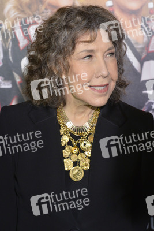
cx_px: 77
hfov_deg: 9.2
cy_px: 116
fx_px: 962
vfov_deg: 13.7
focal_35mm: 150
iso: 2000
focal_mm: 150
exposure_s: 1/320
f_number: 6.3
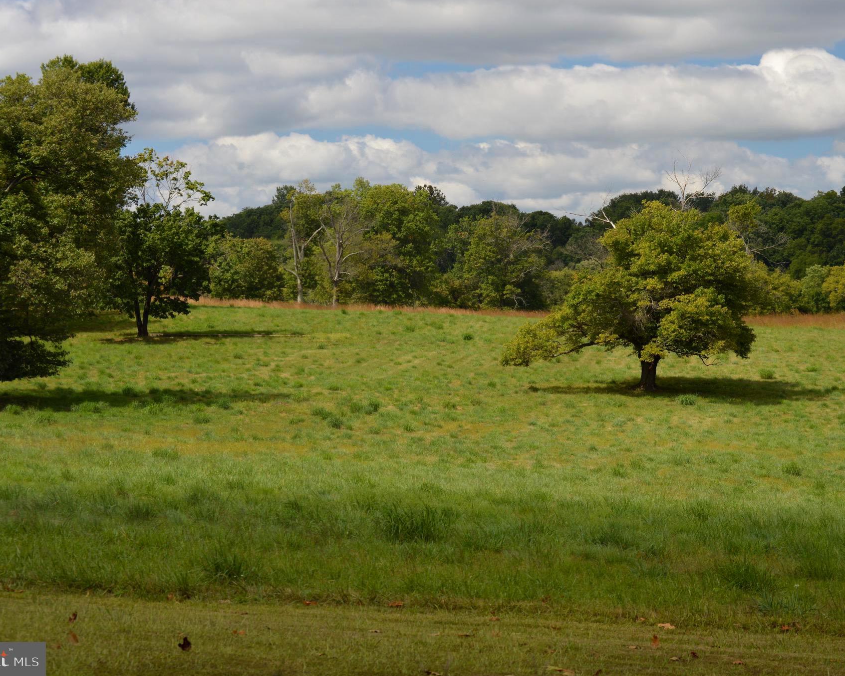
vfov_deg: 16.4
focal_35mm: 94
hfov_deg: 20.5
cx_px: 447
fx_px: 2340
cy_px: 338
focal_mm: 55
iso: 100
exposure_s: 1/200
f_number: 7.1
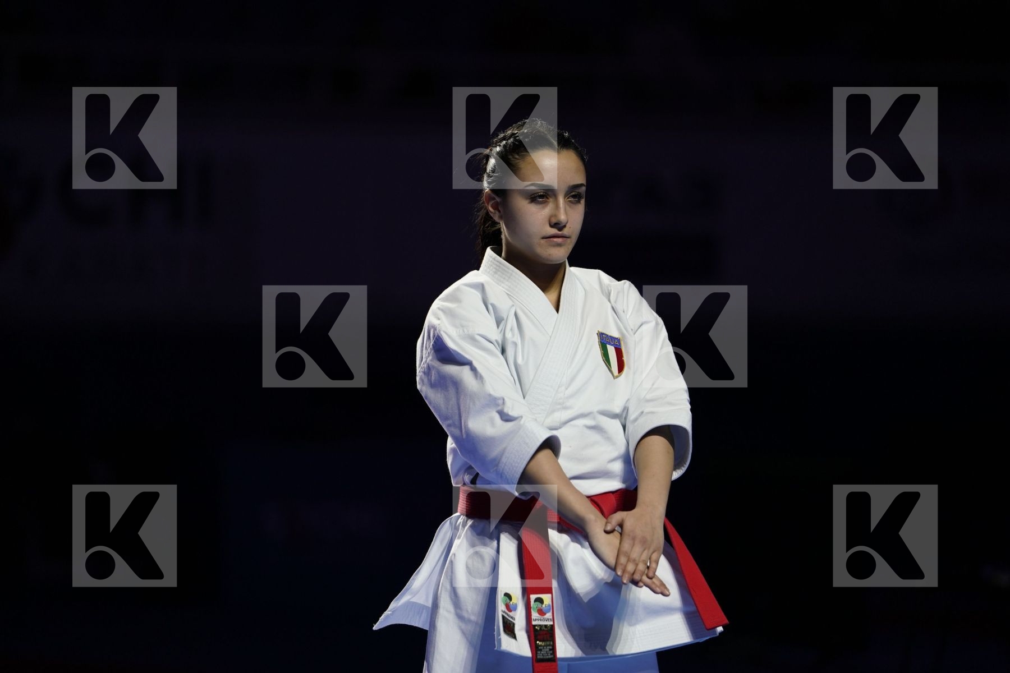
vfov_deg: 6.9
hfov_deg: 10.3
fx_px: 5611
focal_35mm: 200
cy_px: 336
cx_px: 505
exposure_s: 1/500
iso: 640
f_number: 2.8
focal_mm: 200
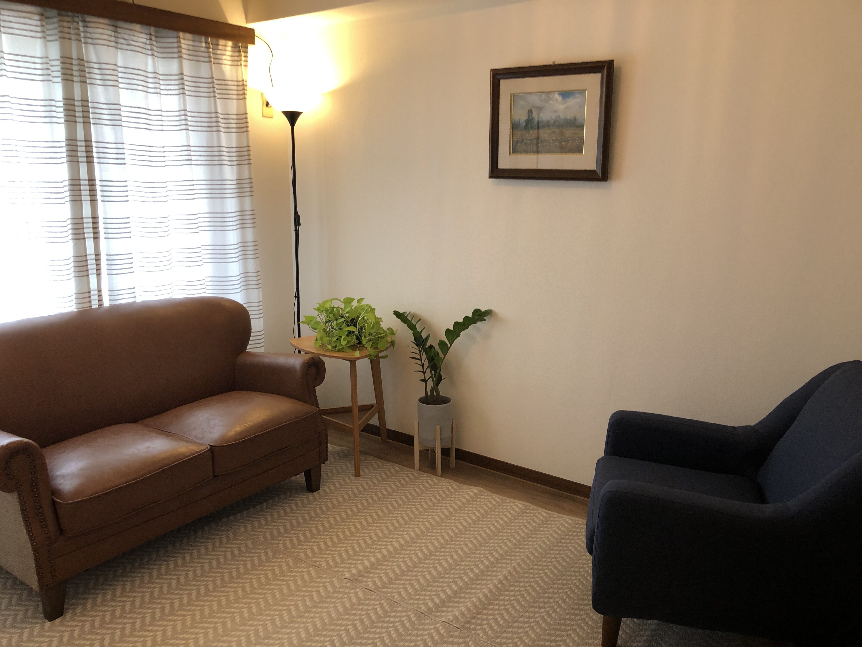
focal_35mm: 28
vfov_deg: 49.7
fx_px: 697
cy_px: 324
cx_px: 431
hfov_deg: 63.4
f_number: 1.8
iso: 40
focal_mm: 3.99
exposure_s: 1/20
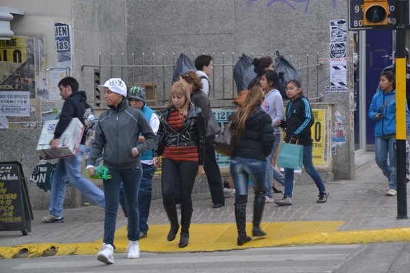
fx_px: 1794
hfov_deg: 13.0
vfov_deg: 8.7
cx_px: 205
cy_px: 136
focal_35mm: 158
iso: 400
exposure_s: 1/60
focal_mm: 105
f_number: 8
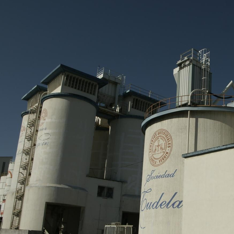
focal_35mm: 43
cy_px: 141
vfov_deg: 39.0
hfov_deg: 38.1
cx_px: 177
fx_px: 329
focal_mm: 17
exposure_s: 1/640
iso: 100
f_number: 9
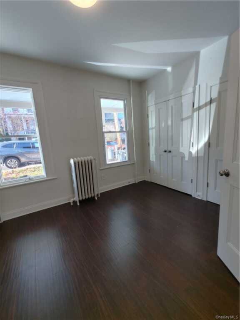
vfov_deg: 98.2
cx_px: 120
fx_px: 139
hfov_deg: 81.7
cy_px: 160
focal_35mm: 15
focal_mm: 1.78
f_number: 1.9
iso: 50
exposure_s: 1/40
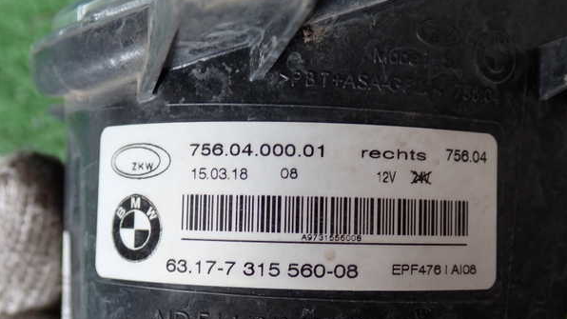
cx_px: 284
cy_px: 181
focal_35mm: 45
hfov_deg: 45.5
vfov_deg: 26.5
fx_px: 676
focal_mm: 7.31
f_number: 2.8
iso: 200
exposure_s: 1/40
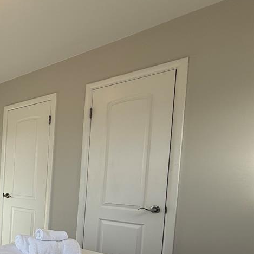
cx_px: -22
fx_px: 224
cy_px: 192
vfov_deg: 56.0
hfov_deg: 45.3
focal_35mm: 27
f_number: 2.2
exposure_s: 1/186
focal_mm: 2.22
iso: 40
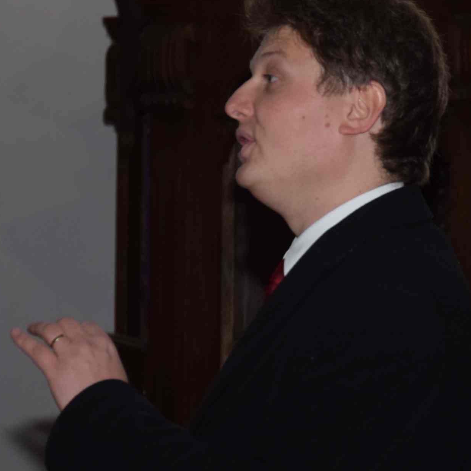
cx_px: 327
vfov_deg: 7.6
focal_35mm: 231
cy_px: 262
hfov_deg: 7.6
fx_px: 3556
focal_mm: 75
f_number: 5.3
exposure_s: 1/160
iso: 400
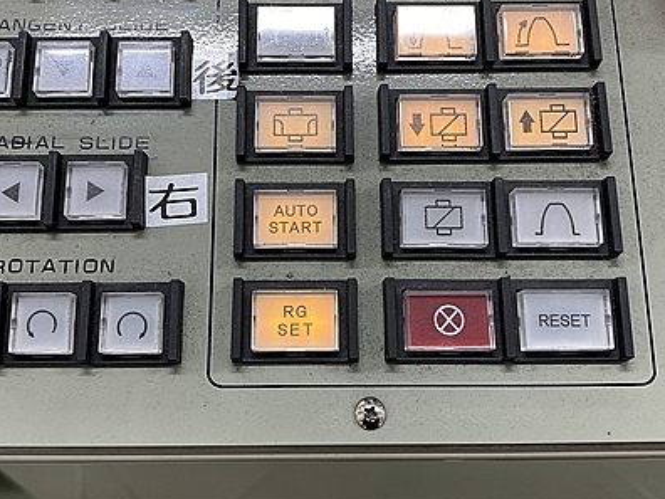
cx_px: 319
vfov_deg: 34.3
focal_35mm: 42
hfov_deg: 44.8
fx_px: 807
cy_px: 212
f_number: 1.8
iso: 80
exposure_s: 1/100
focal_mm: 4.25
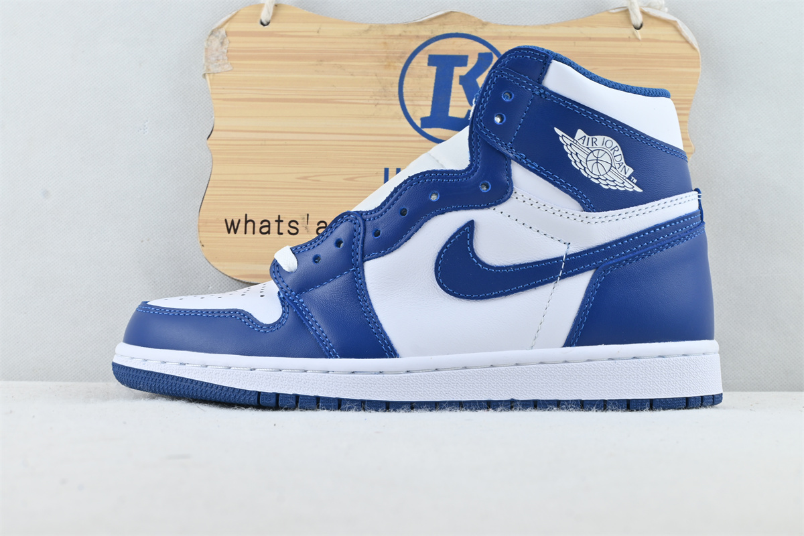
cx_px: 402
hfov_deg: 40.5
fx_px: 1089
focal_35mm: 49
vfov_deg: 27.7
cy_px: 268
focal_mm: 32.5
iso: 100
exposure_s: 1/13
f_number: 10
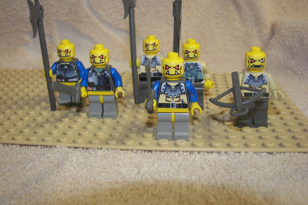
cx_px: 156
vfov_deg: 35.0
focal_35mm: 38
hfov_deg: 50.7
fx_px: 325
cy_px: 94
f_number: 2.8
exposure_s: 1/30
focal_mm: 6
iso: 64
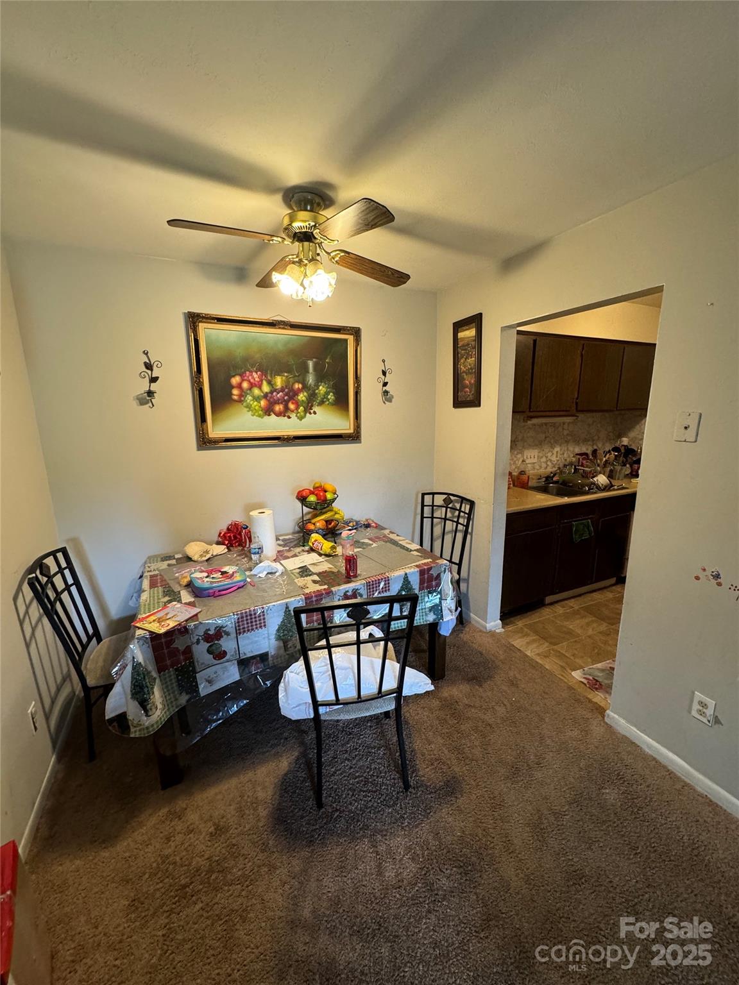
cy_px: 492
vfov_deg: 102.1
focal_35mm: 14
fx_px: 399
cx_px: 370
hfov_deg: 85.7
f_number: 2.2
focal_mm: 2.22
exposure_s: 1/60
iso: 320
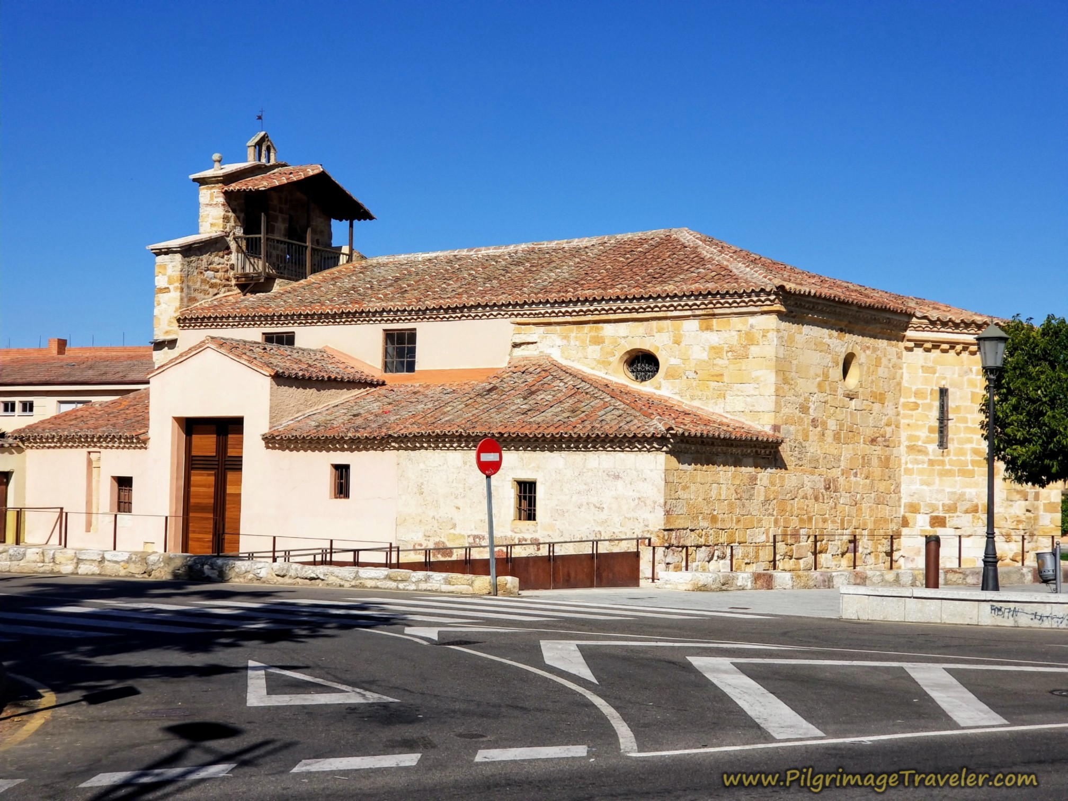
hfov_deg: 36.8
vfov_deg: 28.0
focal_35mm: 52
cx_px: 534
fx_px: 1604
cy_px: 400
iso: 25
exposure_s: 1/1508
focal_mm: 6
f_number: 2.4
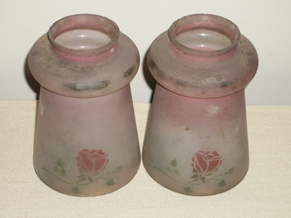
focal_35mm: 86
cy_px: 109
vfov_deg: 17.1
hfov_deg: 22.8
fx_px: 722
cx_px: 146
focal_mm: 15.4
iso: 80
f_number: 4.3
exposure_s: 1/100
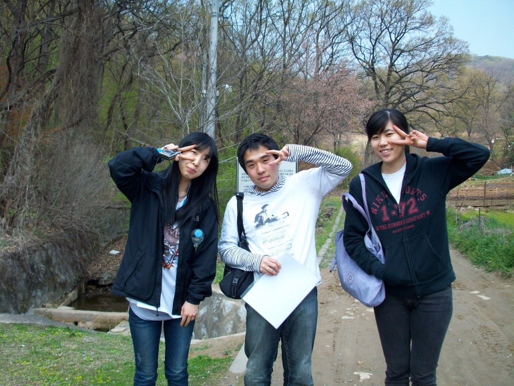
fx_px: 505
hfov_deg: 53.9
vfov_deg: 41.8
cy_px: 193
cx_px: 257
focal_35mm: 34
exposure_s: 1/378
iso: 64
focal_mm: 5.7
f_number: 2.8
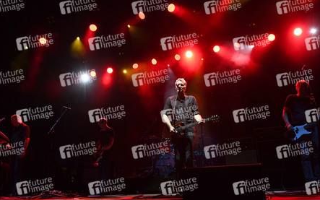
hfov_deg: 66.5
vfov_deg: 44.5
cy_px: 96
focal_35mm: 28
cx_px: 160
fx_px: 244
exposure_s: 1/640
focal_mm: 18
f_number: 4
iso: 1600
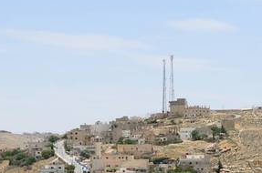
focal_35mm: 128
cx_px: 180
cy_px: 203
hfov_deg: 16.0
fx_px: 931
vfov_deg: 10.5
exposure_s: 1/160
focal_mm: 35
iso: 100
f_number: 10
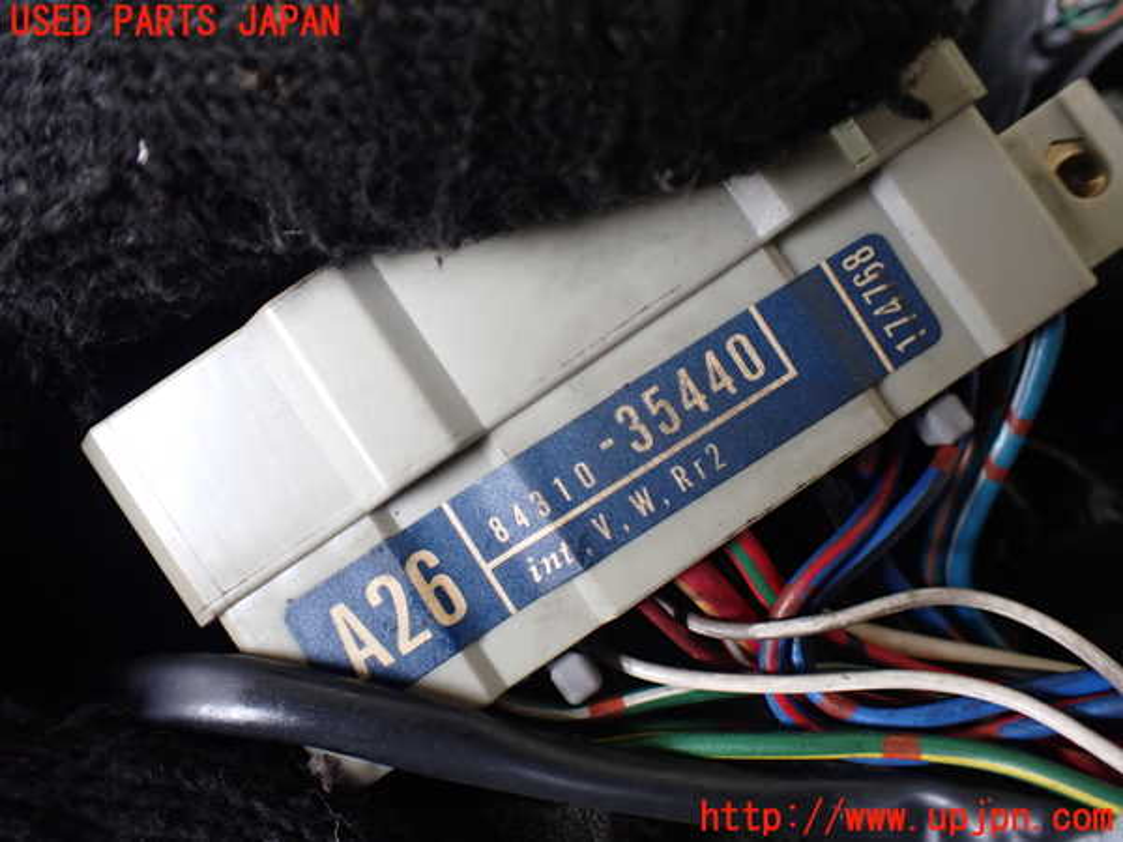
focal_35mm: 30
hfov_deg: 60.0
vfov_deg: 46.8
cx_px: 562
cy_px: 421
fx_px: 973
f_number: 2.3
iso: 250
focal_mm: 5.4
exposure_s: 1/125
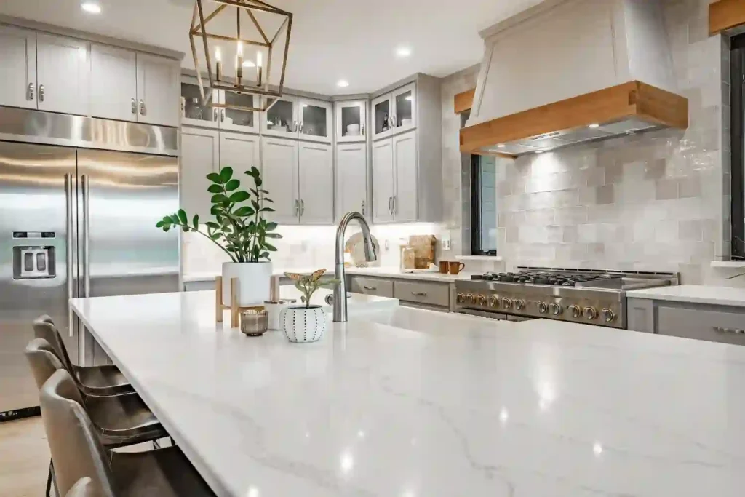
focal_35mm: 24
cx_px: 372
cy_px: 248
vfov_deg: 53.1
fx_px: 497
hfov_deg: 73.7
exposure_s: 1/8
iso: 64
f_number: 10
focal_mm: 24
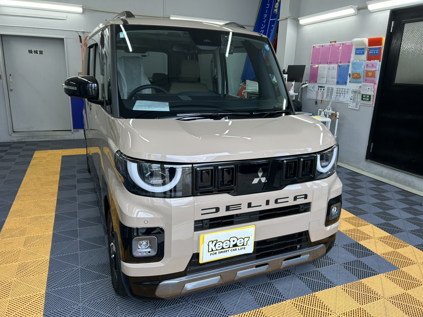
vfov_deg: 53.1
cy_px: 158
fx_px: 318
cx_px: 212
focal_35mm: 26
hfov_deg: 67.3
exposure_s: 1/219
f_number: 1.5
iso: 40
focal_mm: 5.7
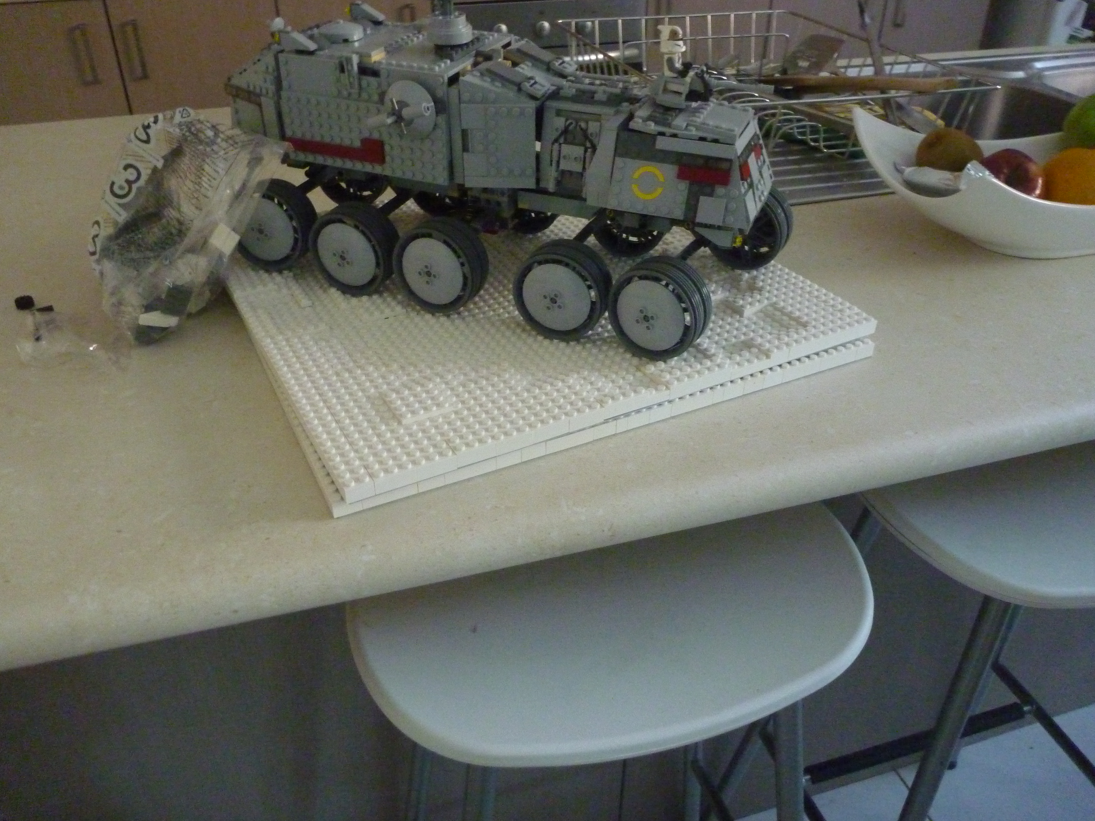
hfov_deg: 63.4
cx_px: 548
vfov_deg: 49.7
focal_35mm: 28
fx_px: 886
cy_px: 410
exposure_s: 1/8
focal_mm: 4.9
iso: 800
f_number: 3.3
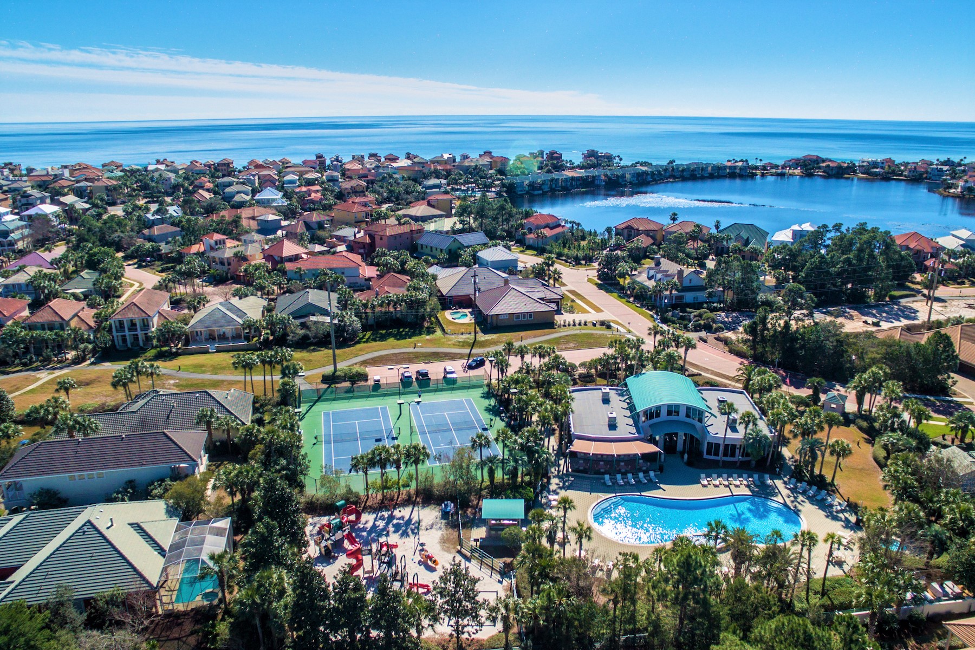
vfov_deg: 61.9
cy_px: 325
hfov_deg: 84.0
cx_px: 488
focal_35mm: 20
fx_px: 542
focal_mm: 3.61
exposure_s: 1/530
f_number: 2.8
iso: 100
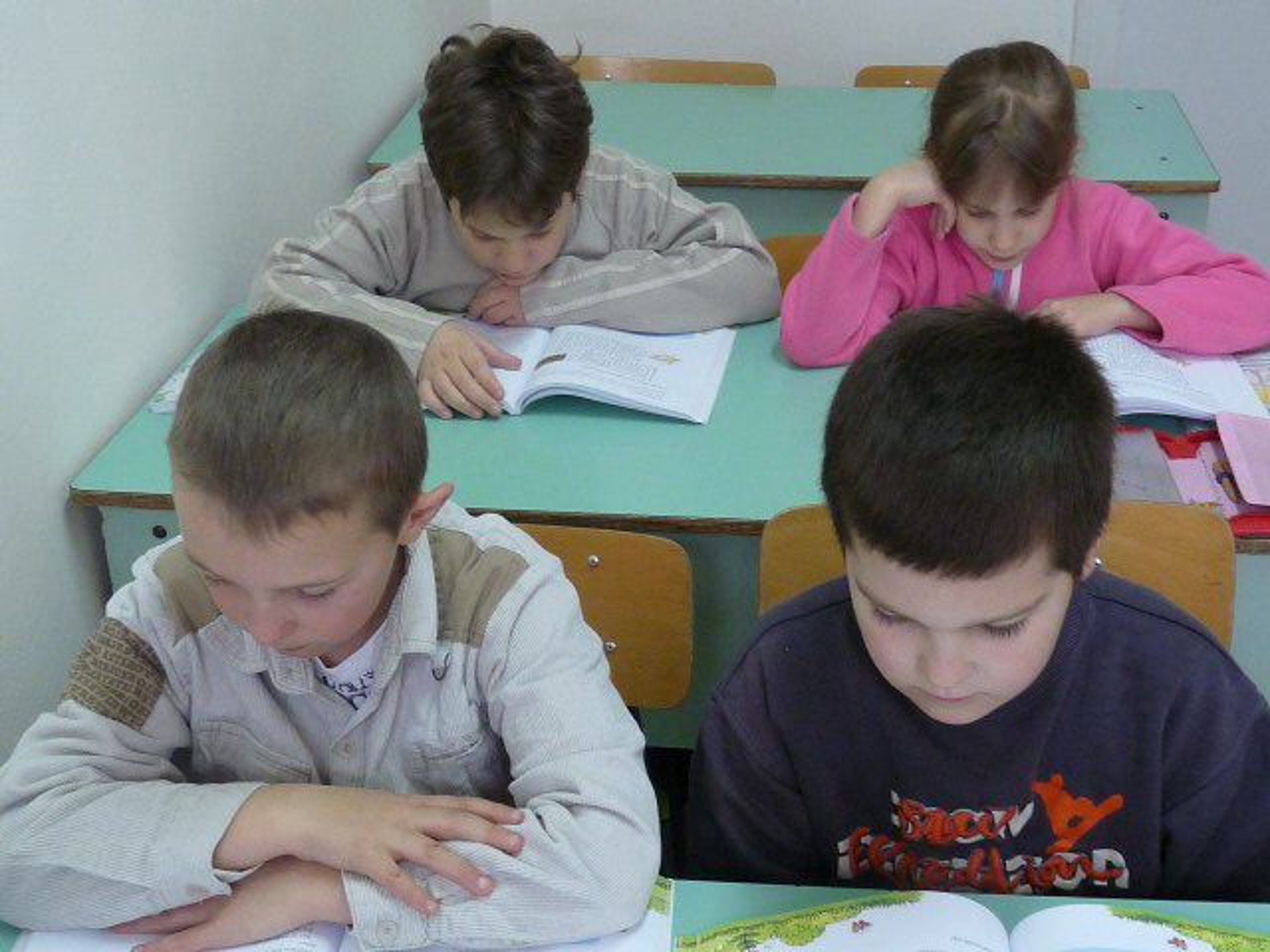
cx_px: 635
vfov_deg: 30.3
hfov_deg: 39.7
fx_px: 1761
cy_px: 476
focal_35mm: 48
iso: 200
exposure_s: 1/30
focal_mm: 4.8
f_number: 2.8
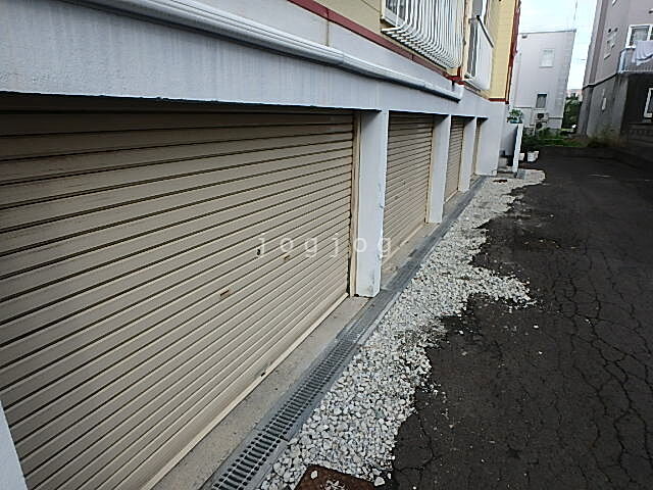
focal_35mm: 21
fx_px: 396
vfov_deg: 63.4
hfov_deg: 79.0
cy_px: 245
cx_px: 326
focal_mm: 3.7
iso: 125
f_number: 3.5
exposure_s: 1/250
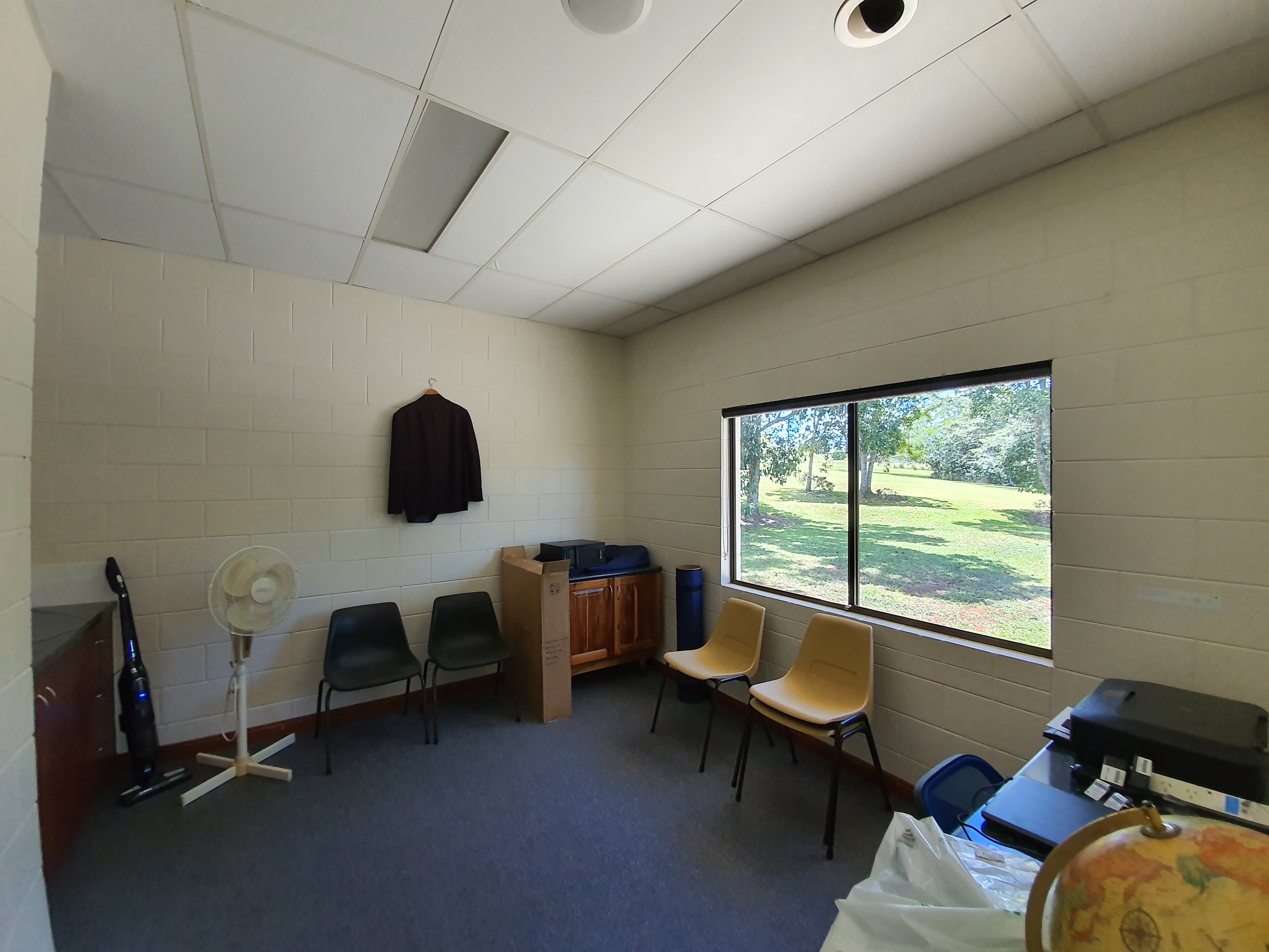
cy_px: 476
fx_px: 477
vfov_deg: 89.9
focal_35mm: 13
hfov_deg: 106.2
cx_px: 634
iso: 160
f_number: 2.2
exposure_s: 1/50
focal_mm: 1.8
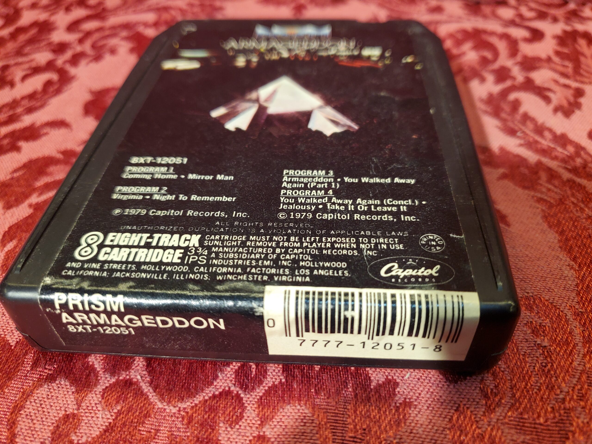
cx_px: 296
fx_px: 445
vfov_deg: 53.1
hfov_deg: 67.3
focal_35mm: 26
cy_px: 222
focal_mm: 4.3
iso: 160
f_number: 1.5
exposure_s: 1/120
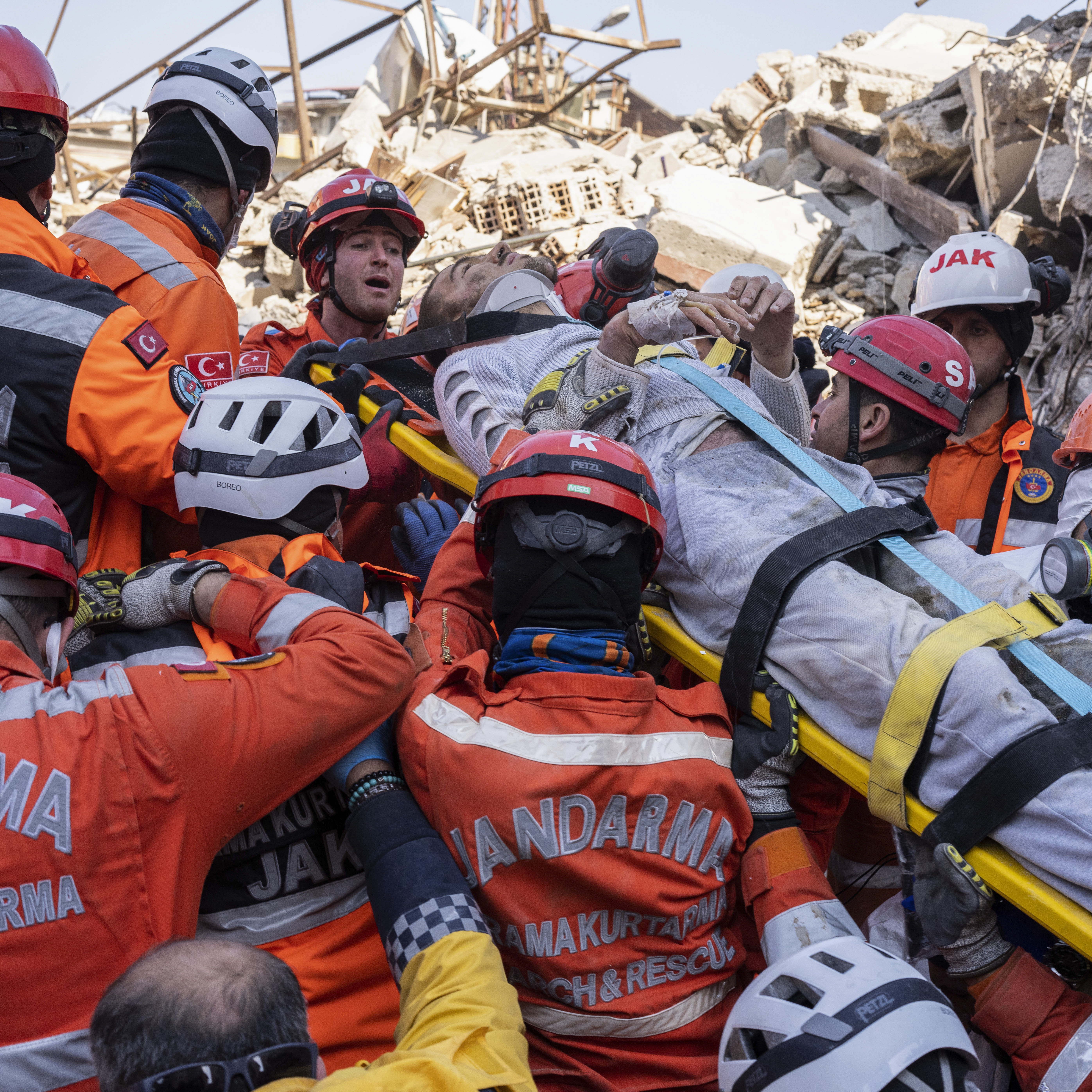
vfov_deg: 36.8
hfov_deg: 36.8
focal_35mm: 46
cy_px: 561
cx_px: 566
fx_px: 1642
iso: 400
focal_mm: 35
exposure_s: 1/500
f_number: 5.6
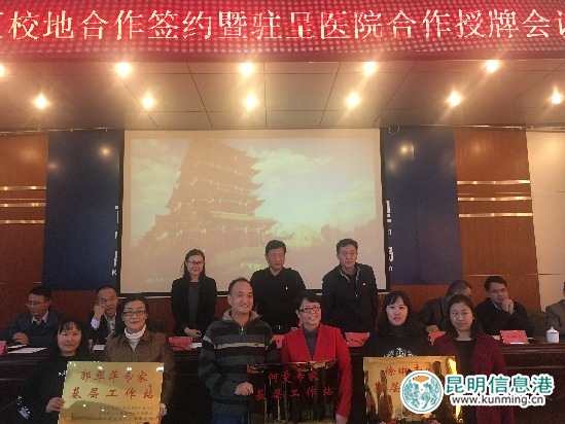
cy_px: 212
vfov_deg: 48.2
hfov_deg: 61.6
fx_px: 473
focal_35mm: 29
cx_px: 282
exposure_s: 1/33
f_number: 2.2
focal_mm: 4.15
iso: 200
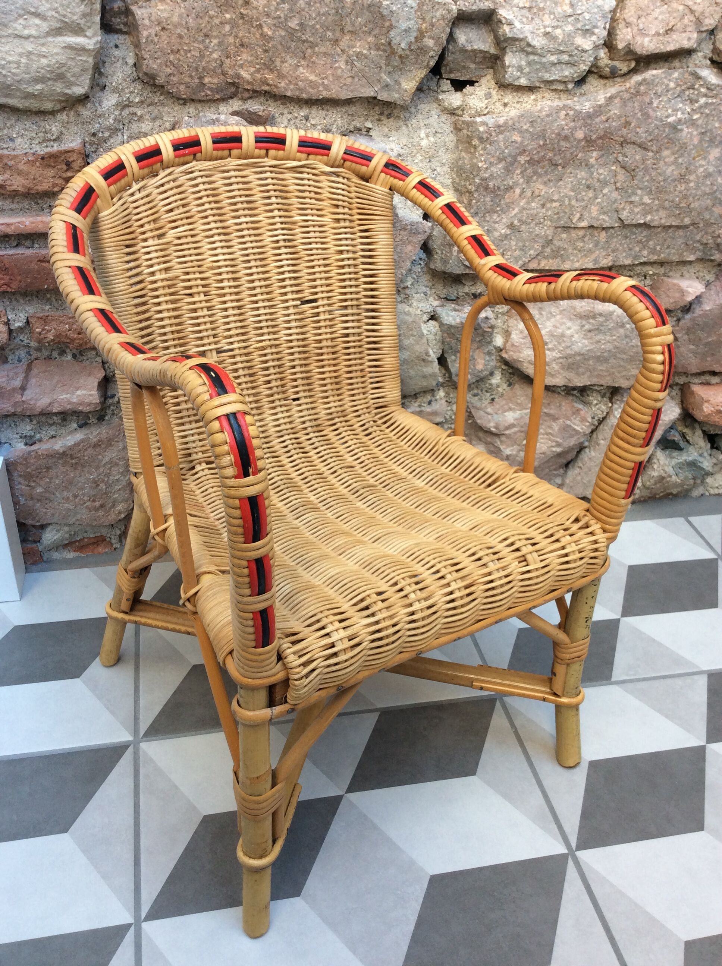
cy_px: 483
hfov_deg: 44.1
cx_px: 361
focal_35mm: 32
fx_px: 892
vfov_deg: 56.9
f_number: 2.4
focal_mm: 3.3
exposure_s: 1/50
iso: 32
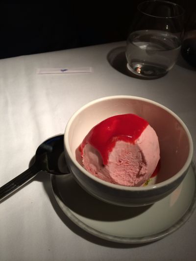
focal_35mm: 30
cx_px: 98
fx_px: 226
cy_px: 130
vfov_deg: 60.0
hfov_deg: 46.8
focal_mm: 4.12
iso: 50
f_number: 2.2
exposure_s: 1/30
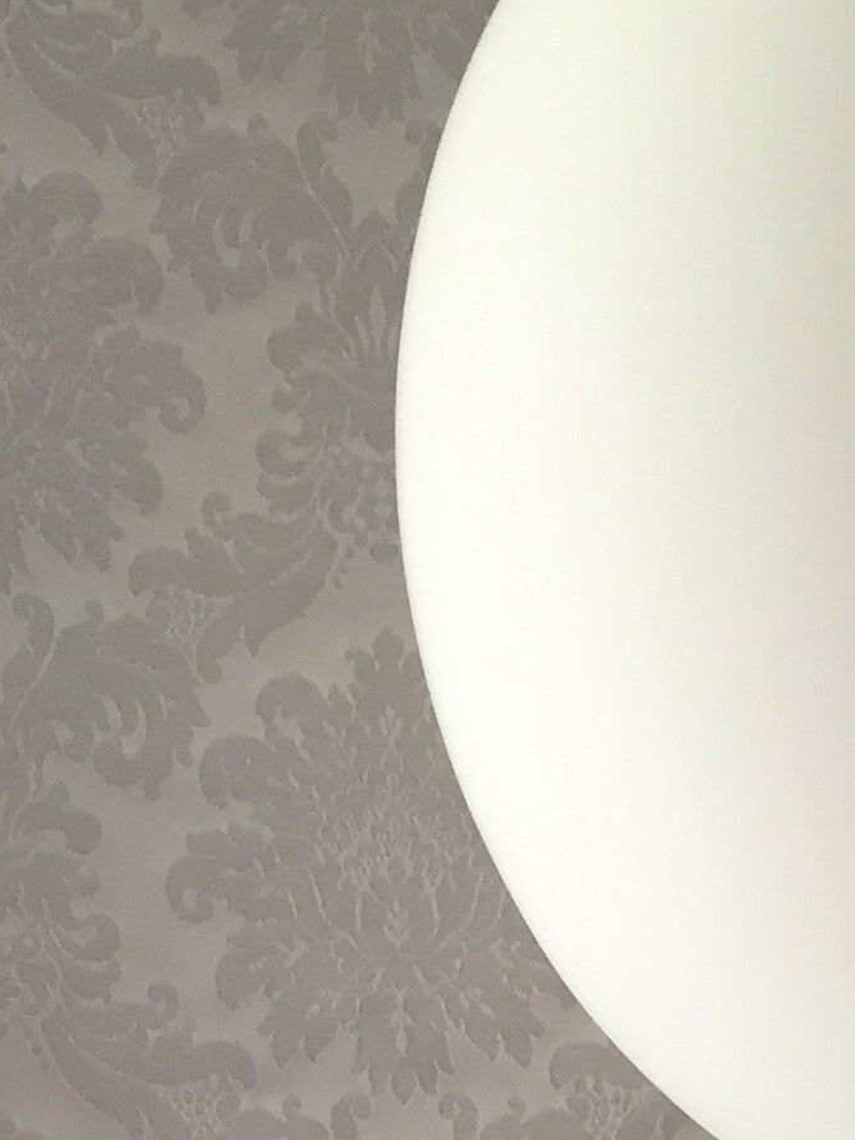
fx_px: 3457
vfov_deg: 16.9
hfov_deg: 13.5
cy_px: 1737
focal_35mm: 105
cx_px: 1178
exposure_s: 1/33
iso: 100
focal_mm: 4.15
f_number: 2.2
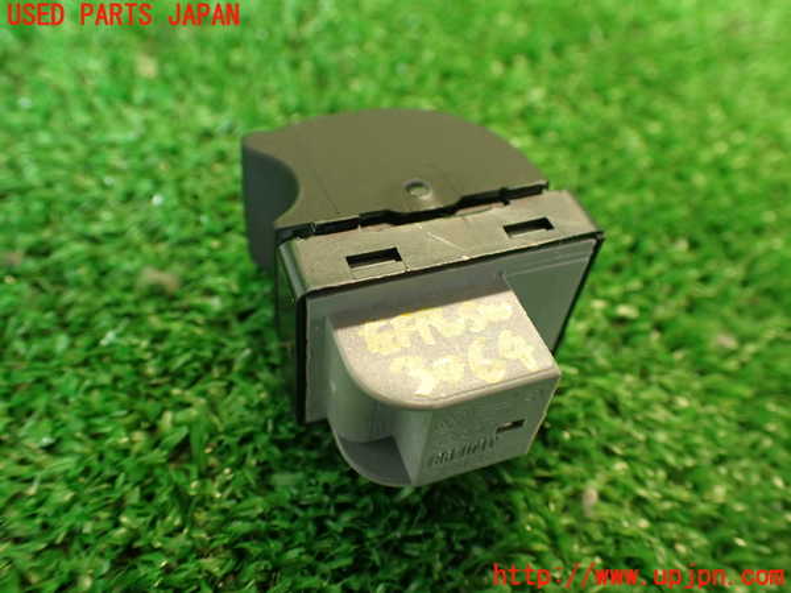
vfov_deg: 44.2
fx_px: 731
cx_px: 396
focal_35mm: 32
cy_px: 296
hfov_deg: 56.8
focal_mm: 5.79
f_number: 2.4
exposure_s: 1/30
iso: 320
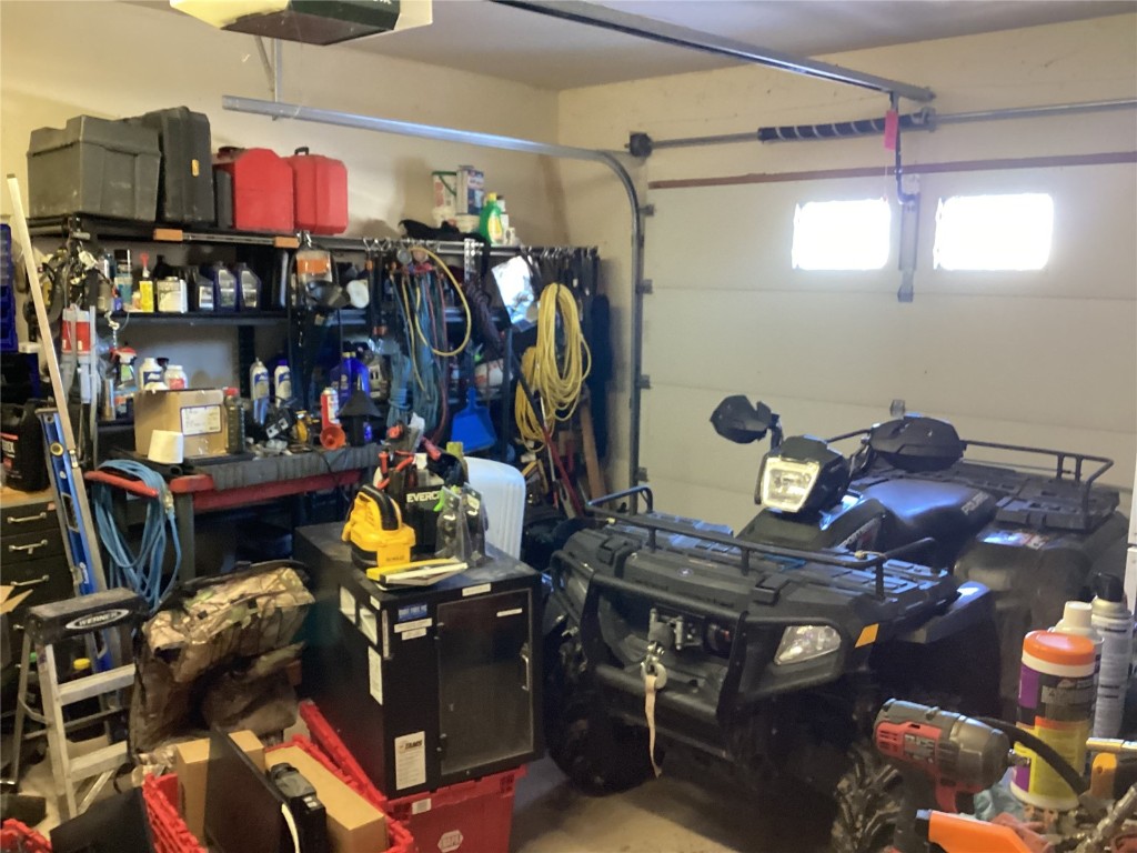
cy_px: 426
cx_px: 568
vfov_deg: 45.4
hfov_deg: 58.4
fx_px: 1018
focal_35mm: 31
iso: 400
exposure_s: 1/30
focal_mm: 3.3
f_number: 2.4
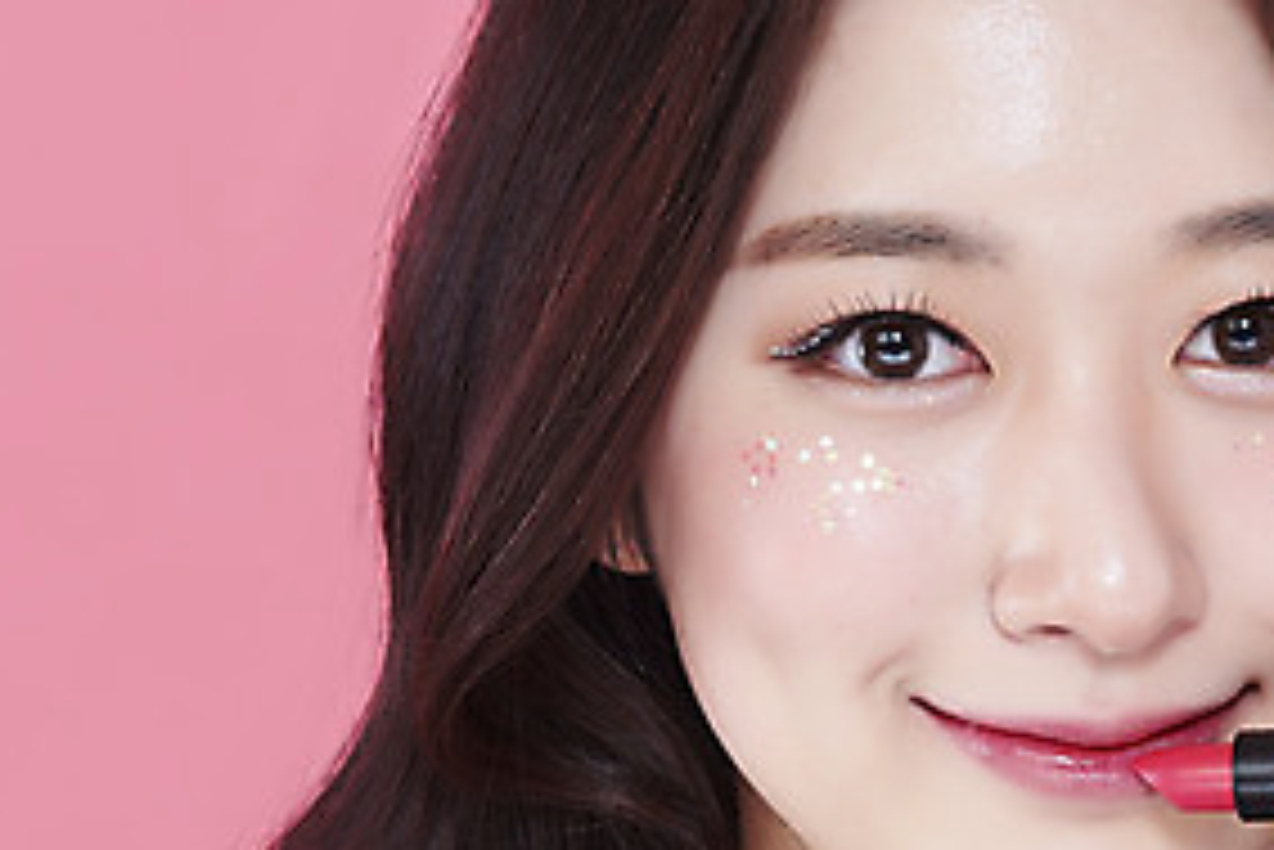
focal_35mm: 222
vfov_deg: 6.2
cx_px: 889
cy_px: 540
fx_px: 7860
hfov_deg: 9.3
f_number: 11
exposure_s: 1/125
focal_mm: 105
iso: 64
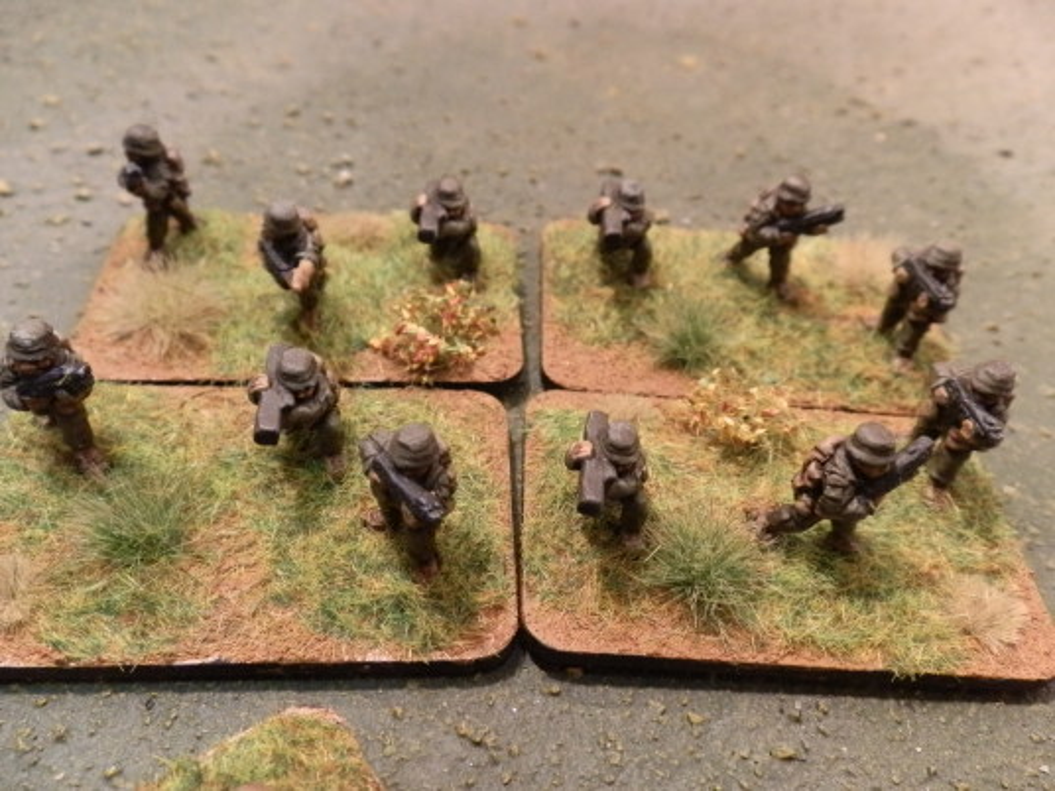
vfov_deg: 49.7
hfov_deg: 63.4
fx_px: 853
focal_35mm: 28
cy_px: 396
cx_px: 528
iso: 400
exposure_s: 1/60
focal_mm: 5
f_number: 3.1
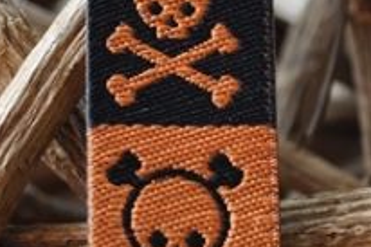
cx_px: 180
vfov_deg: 7.4
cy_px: 100
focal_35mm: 186
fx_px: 1915
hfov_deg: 11.1
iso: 200
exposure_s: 1/125
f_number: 5.6
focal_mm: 32
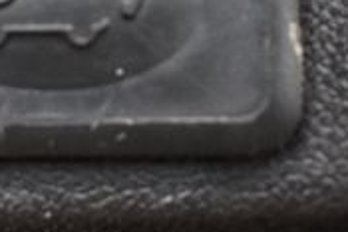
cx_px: 58
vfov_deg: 10.3
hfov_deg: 15.4
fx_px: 1277
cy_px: -28
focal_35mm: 132
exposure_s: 1/100
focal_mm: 18
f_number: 3.5
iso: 3200
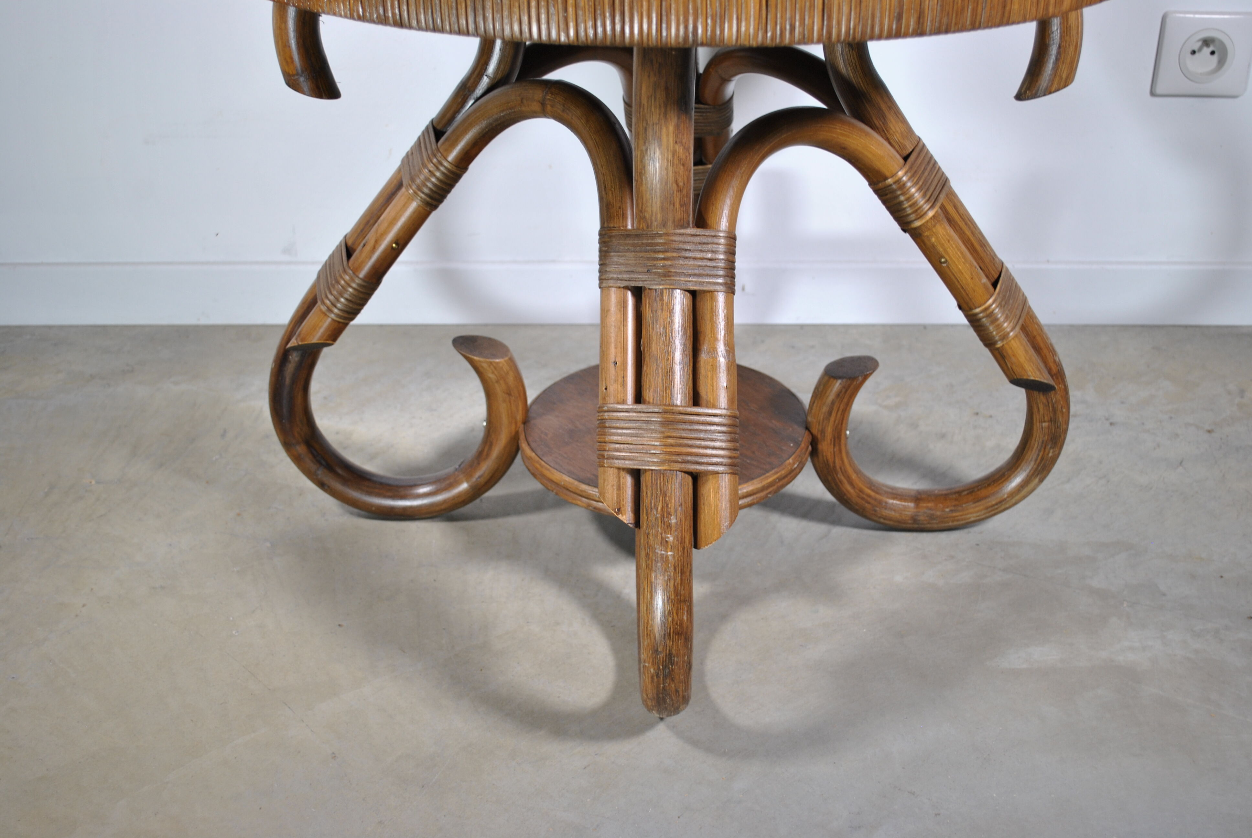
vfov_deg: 28.2
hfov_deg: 41.1
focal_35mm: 48
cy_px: 419
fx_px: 1671
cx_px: 626
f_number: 5
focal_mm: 32
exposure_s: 1/25
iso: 200
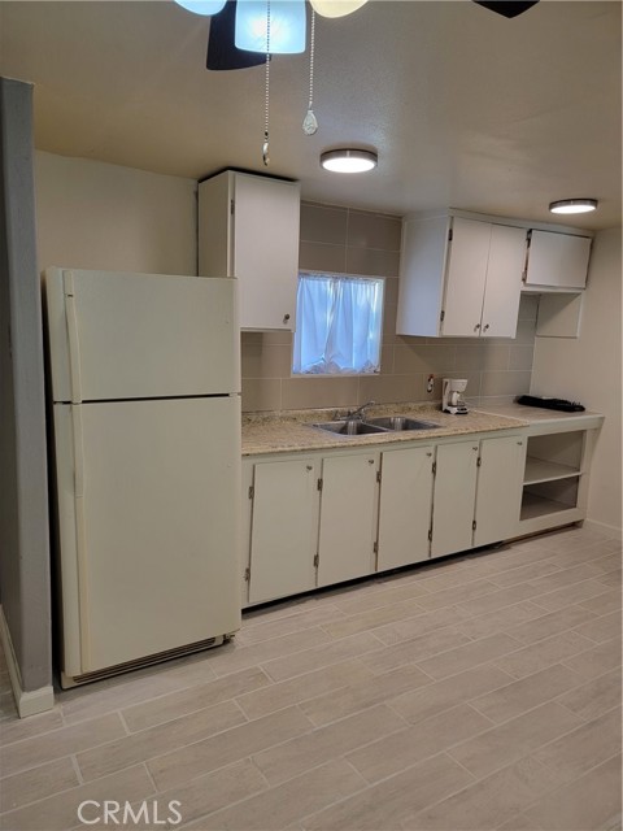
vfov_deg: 71.6
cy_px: 416
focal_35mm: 24
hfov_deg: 56.8
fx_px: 576
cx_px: 312
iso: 100
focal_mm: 6.7
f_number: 1.8
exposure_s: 1/120
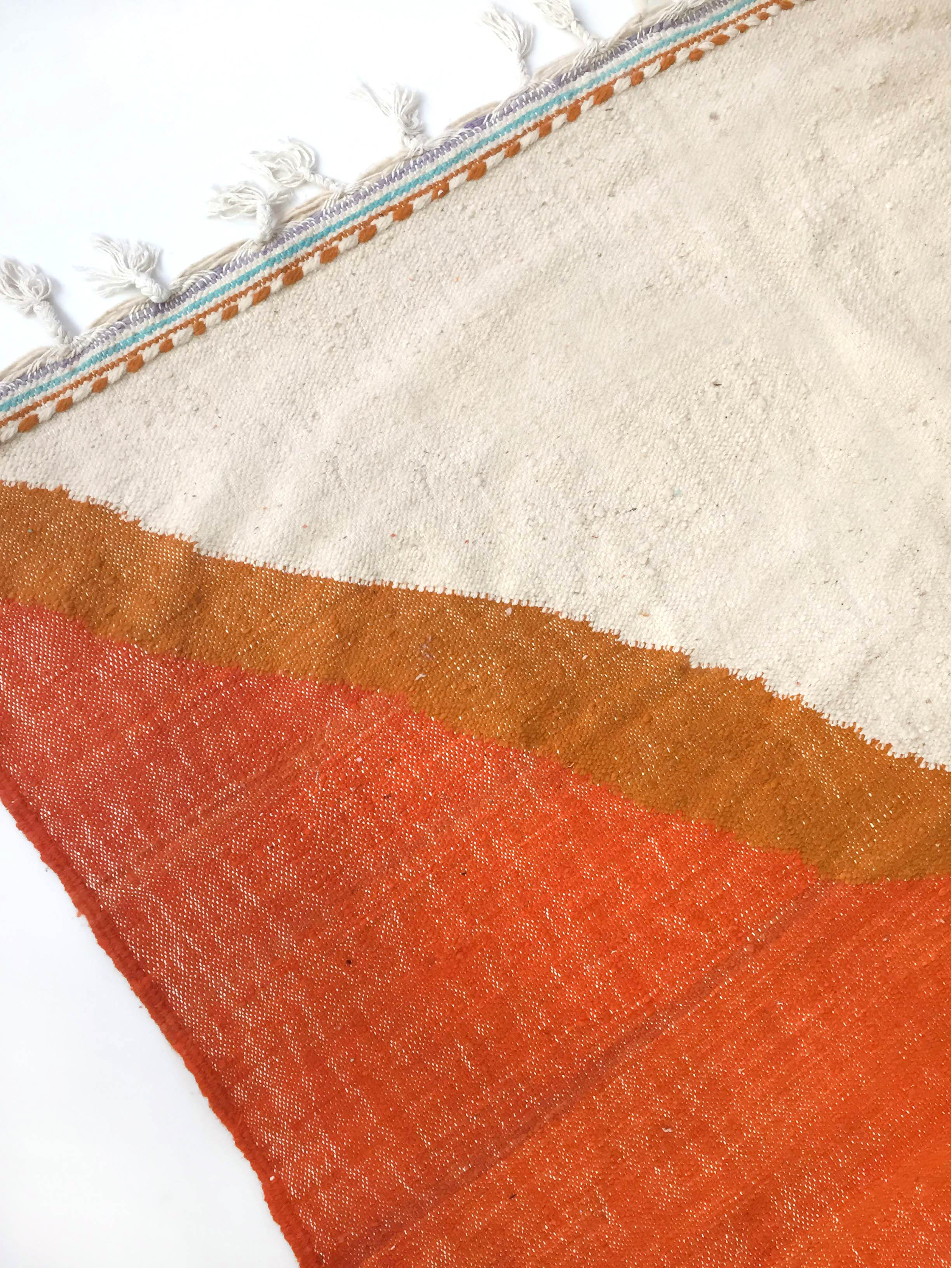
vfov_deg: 61.7
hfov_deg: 48.2
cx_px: 476
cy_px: 634
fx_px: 1062
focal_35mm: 29
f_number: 2.2
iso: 40
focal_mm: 4.15
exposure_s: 1/35
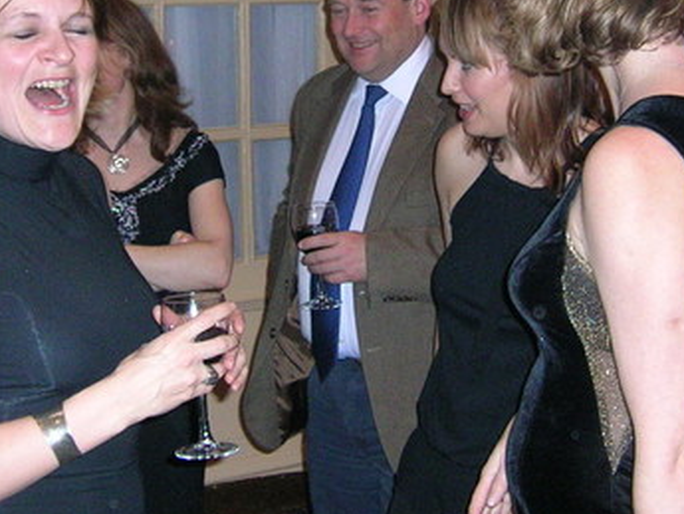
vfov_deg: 20.6
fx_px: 1403
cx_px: 325
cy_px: 156
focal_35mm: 71
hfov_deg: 27.4
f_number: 2.8
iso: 178
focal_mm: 5.4
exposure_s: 1/60
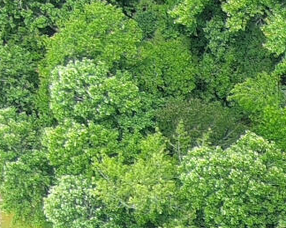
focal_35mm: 252
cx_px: 923
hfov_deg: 6.8
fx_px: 2132
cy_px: 855
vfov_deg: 5.5
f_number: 2.8
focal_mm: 10.57
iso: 100
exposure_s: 1/292
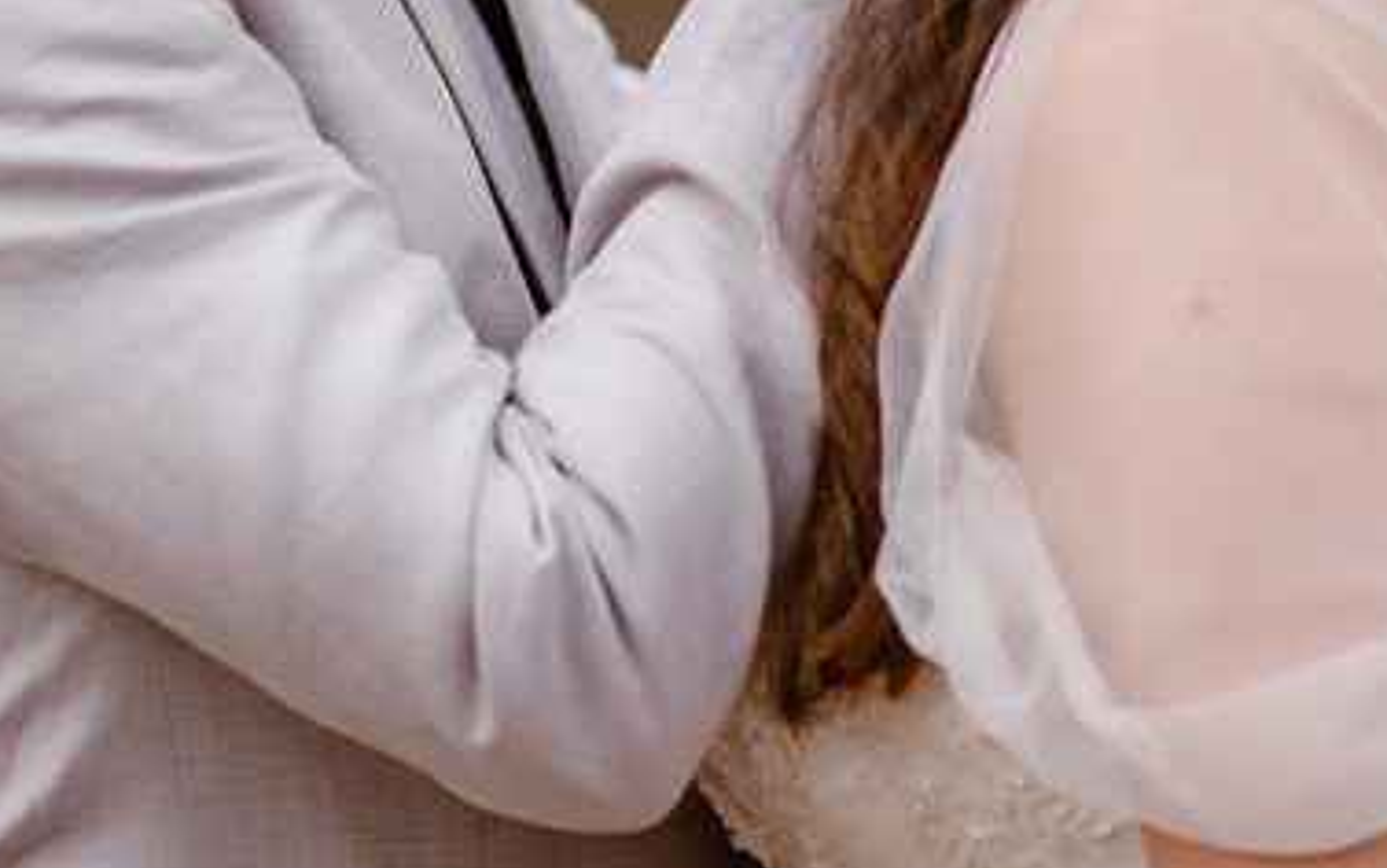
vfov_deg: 5.5
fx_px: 8887
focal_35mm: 235
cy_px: -427
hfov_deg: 8.9
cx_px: 747
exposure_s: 1/1250
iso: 200
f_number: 1.6
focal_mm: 85
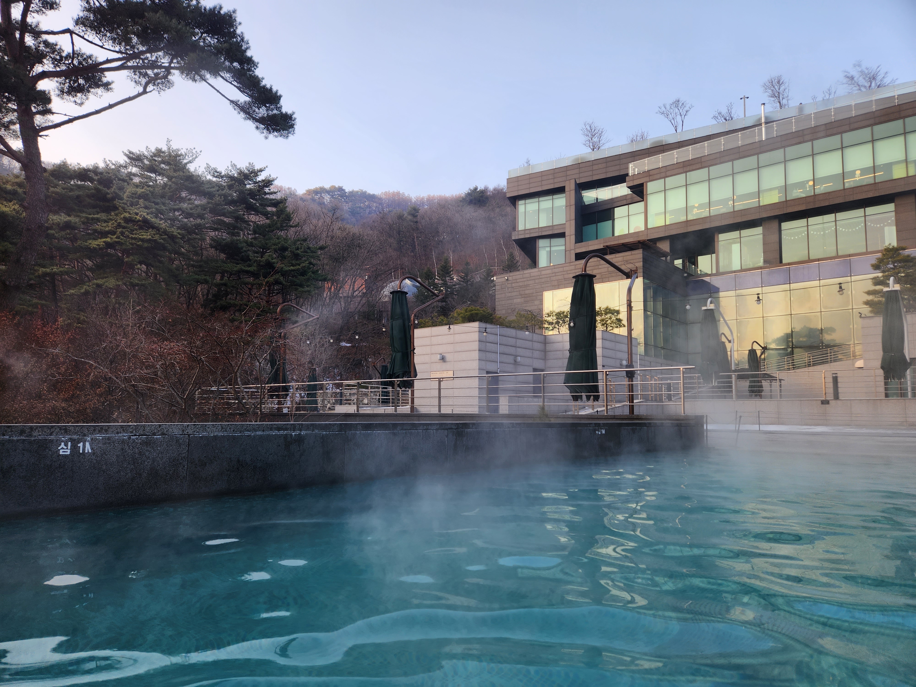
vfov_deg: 58.9
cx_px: 458
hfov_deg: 73.9
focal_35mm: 23
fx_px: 609
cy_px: 344
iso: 20
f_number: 1.8
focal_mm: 5.4
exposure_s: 1/206
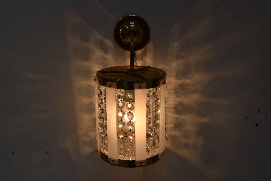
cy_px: 90
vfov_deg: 31.9
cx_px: 136
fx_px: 316
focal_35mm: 42
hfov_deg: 46.4
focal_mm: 28
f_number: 13
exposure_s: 1/640
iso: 1600
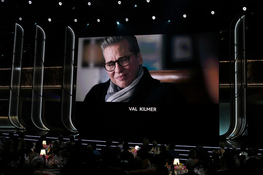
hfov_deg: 46.4
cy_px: 88
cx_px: 132
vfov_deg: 31.9
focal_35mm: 42
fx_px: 307
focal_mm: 42
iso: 3200
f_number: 4
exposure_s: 1/160
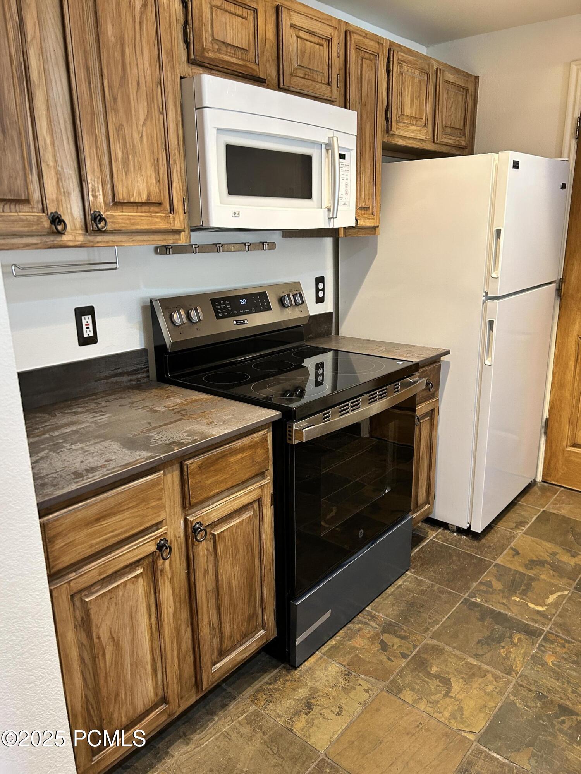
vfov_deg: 67.3
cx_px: 290
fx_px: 582
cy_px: 387
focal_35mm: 26
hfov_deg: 53.1
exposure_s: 1/60
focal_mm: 5.7
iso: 200
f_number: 1.5
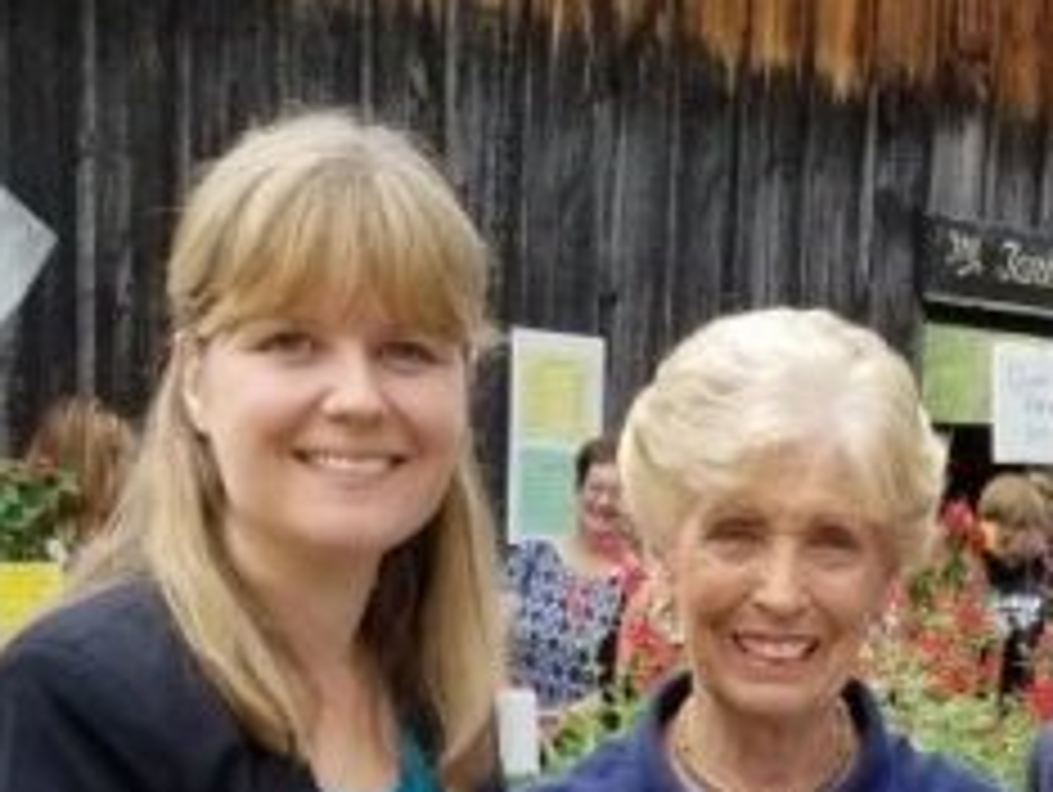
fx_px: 2071
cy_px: 922
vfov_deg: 20.4
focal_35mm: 68
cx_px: 862
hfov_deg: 27.9
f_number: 1.7
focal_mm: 4.25
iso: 50
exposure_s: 1/614
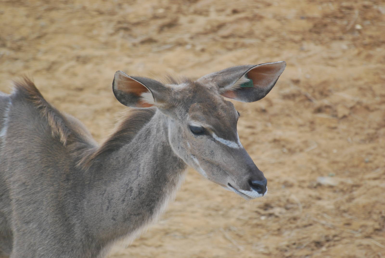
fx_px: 4818
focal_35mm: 450
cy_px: 129
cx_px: 192
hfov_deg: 4.6
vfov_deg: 3.1
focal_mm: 300
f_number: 5.6
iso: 400
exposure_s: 1/125
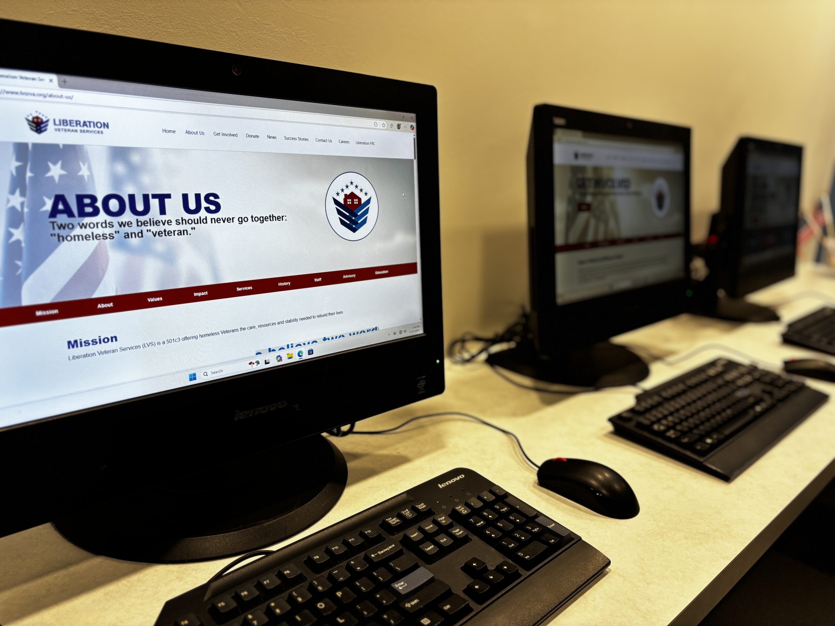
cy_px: 313
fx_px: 627
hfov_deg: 67.3
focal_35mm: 26
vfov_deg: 53.1
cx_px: 418
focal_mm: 5.96
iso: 80
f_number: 1.6
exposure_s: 1/60
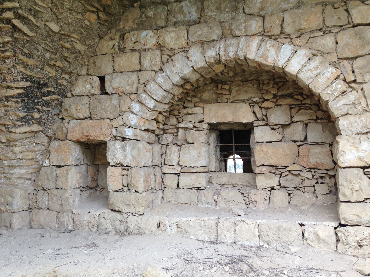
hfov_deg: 55.4
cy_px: 138
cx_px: 185
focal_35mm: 33
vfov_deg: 42.9
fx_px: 353
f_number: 2.4
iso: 50
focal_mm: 4.12
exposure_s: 1/195
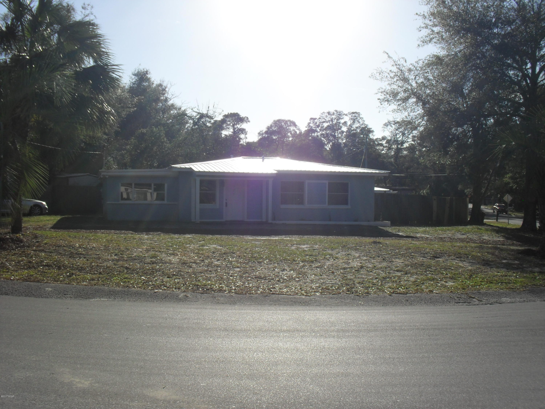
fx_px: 551
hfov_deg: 52.6
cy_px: 204
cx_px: 272
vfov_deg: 40.7
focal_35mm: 35
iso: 100
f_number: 8.4
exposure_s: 1/350
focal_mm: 6.3
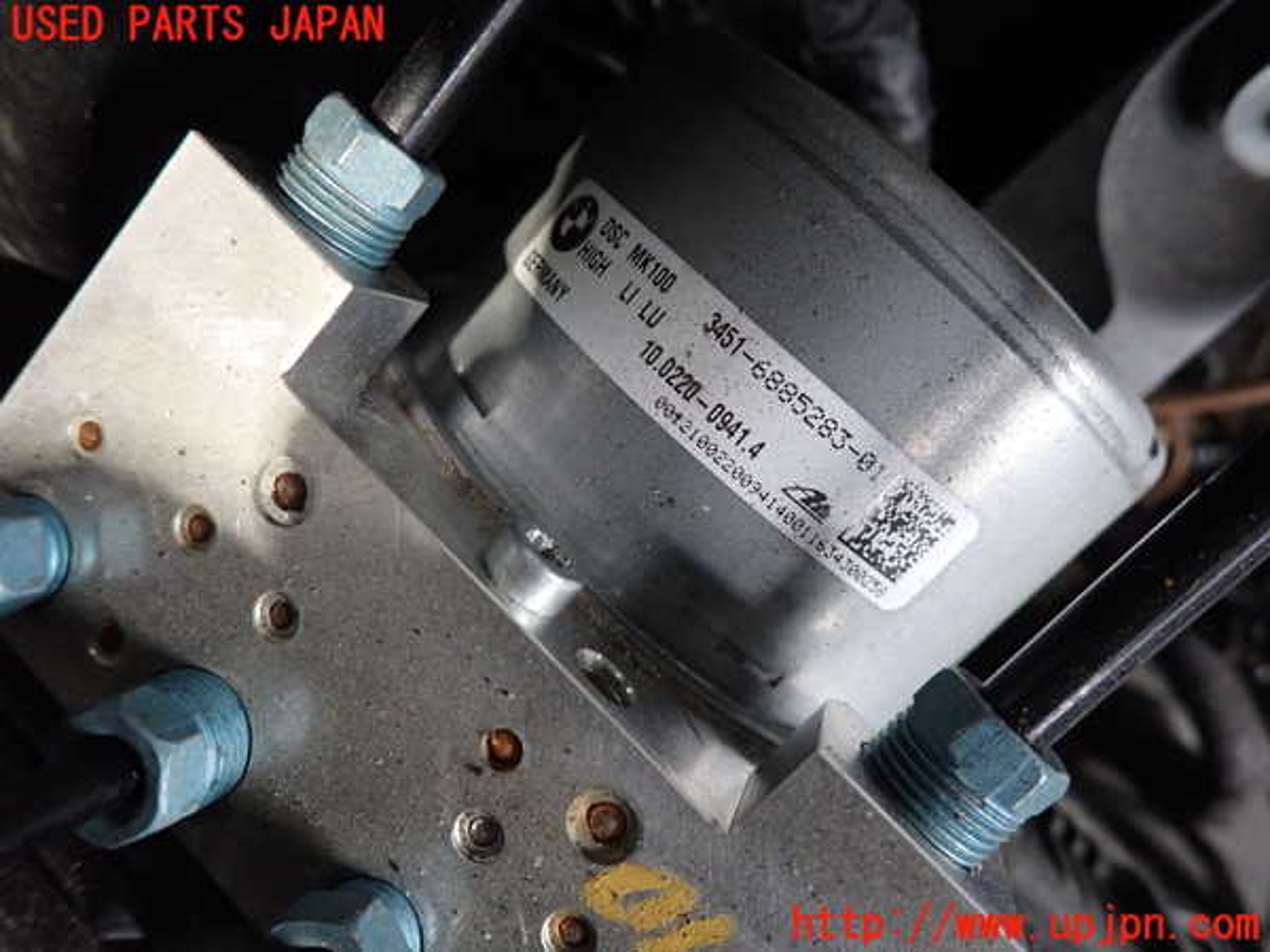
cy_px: 476
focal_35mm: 25
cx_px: 635
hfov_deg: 69.4
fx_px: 917
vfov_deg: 54.9
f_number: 2
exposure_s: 1/30
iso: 400
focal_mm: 4.5
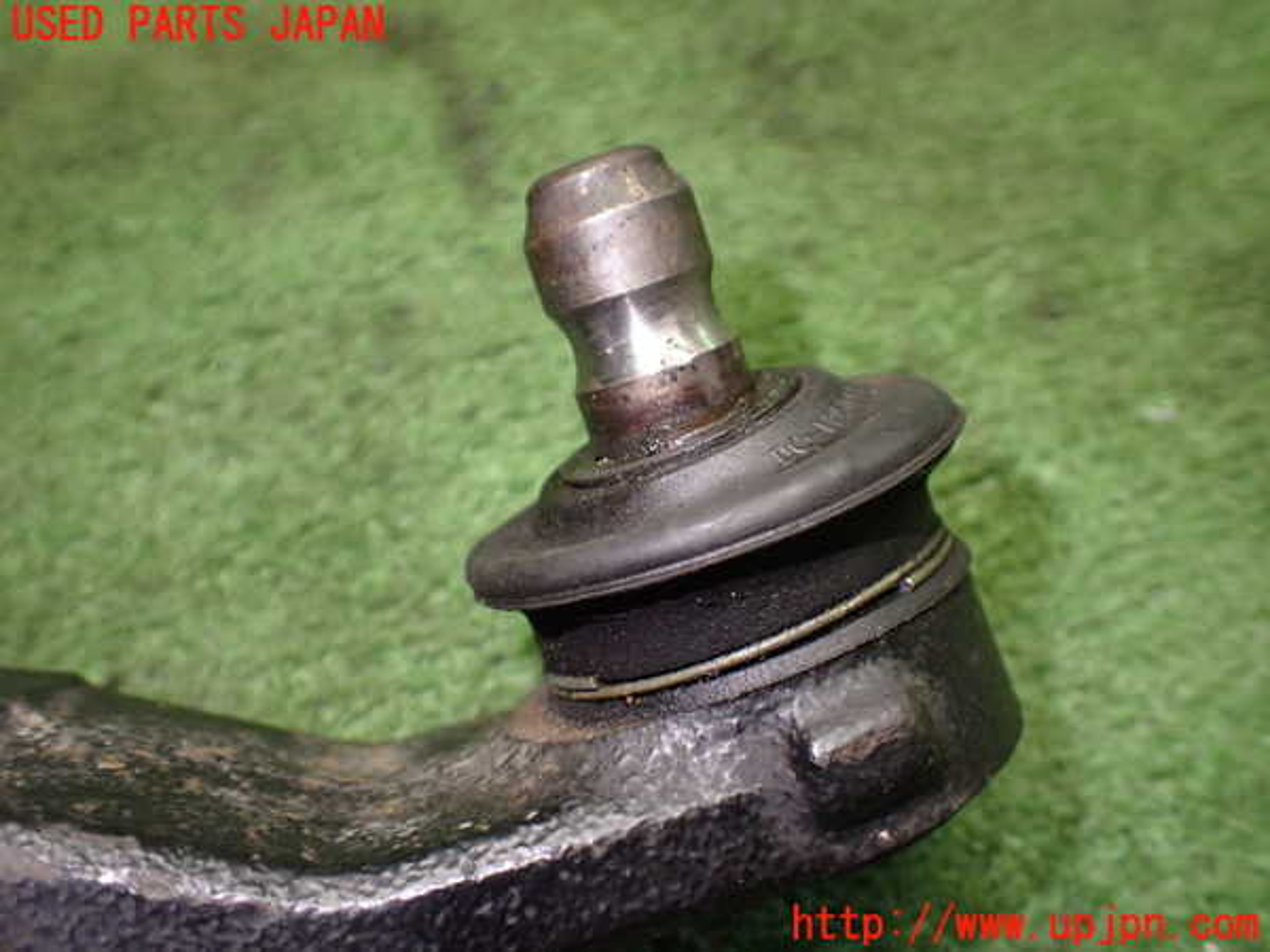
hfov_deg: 60.0
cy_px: 476
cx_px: 635
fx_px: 1101
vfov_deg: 46.8
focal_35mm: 30
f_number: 2.3
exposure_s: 1/125
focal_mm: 5.4
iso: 640
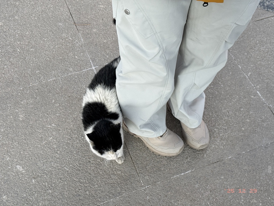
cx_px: 137
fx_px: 380
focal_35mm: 48
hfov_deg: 39.7
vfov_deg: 30.3
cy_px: 103
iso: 80
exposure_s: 1/121
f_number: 1.78
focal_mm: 6.76
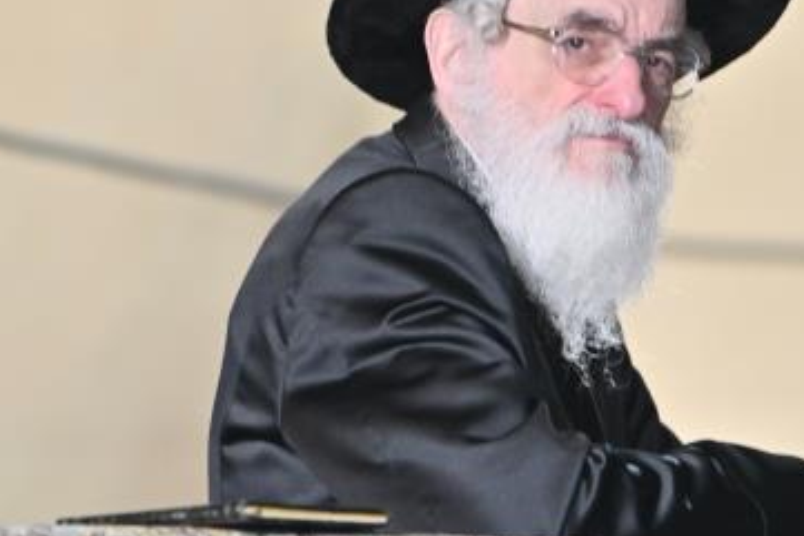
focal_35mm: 567
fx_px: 12667
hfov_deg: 3.6
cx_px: 604
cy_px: 204
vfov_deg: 2.4
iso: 500
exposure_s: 1/125
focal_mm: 200
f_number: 2.8
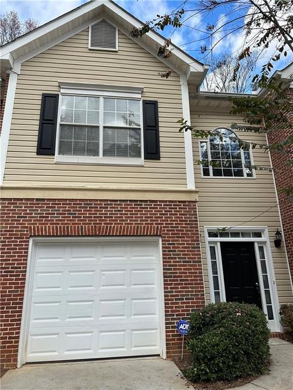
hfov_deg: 56.8
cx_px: 146
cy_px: 195
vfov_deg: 71.6
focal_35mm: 24
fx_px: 271
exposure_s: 1/1321
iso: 80
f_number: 1.78
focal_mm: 6.86
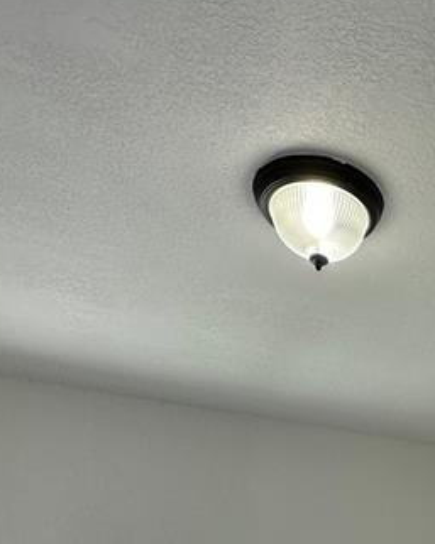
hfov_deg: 27.4
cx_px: 465
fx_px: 822
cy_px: 828
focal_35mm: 51
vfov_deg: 26.2
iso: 40
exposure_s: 1/229
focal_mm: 2.22
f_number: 2.2
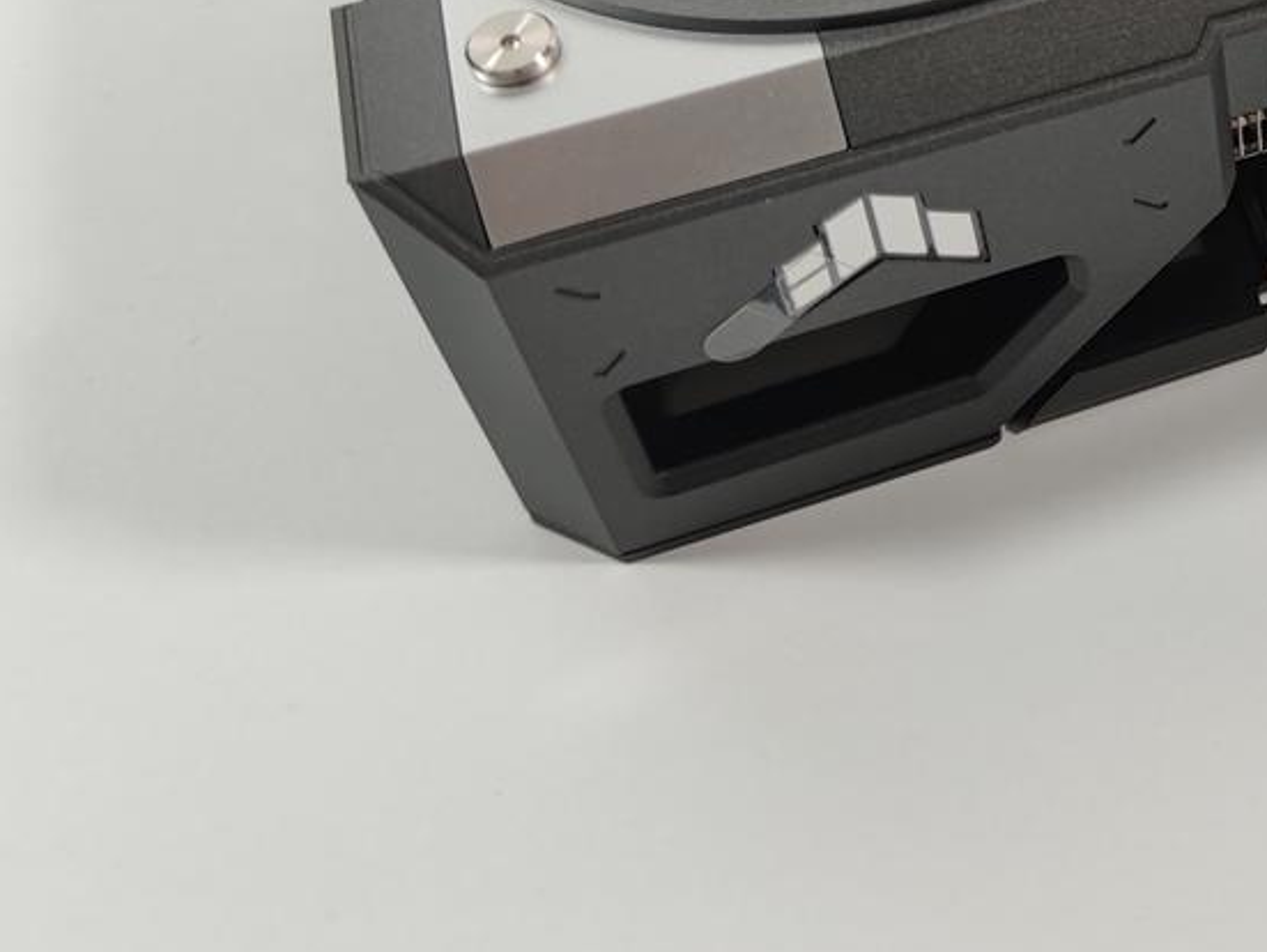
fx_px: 2491
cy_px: -118
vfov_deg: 20.5
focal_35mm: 68
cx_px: 1644
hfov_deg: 24.8
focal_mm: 6.78
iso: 79
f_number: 1.85
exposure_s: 1/100
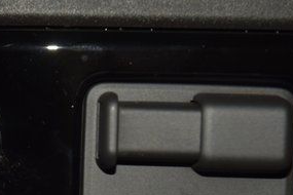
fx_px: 1921
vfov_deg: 5.8
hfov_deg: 8.7
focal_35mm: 236
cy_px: 186
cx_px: 19
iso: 100
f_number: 8
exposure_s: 1/125
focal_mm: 70
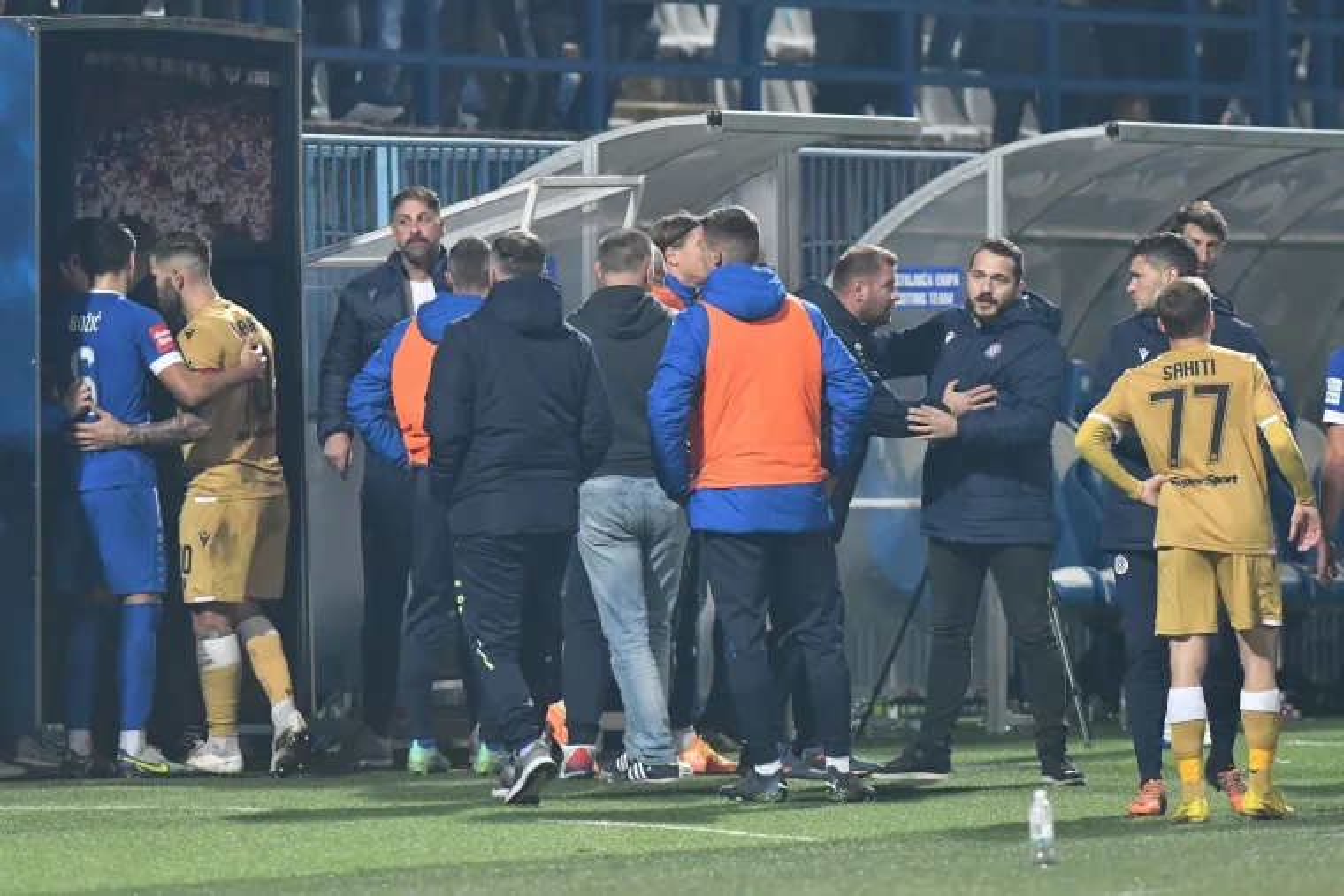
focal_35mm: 300
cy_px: 448
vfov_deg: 4.6
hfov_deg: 6.9
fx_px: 11201
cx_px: 672
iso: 4000
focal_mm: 300
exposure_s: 1/1000
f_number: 4
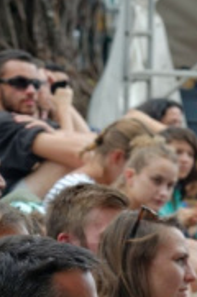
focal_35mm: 547
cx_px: 62
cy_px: 450
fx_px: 4507
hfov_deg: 2.5
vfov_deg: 3.8
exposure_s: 1/160
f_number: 8
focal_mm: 110
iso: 250
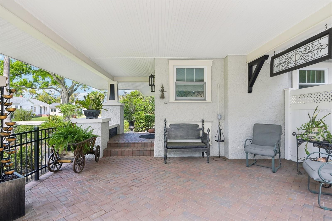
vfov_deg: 64.5
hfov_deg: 86.9
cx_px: 166
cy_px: 110
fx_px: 175
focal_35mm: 19
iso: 400
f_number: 8
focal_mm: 19
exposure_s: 1/250
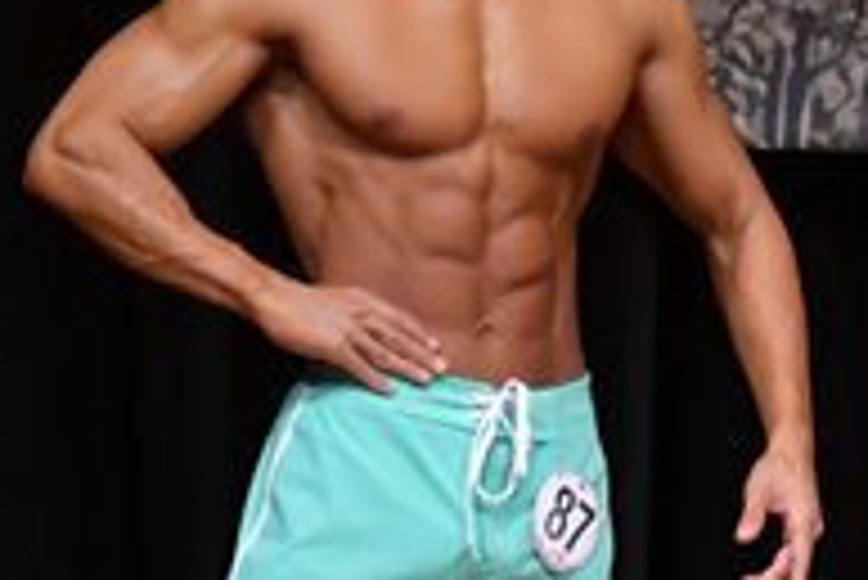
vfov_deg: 1.3
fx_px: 26155
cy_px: 589
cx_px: 456
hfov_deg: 1.9
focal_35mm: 1084
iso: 5000
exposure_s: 1/400
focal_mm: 180
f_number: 5.6
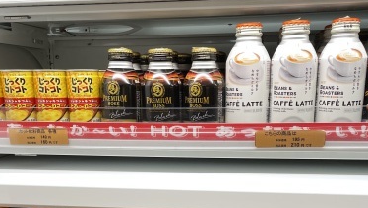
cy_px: 185
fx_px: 410
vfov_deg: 27.4
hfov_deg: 48.3
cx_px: 182
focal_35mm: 42
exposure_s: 1/100
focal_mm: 4.2
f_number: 1.6
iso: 100
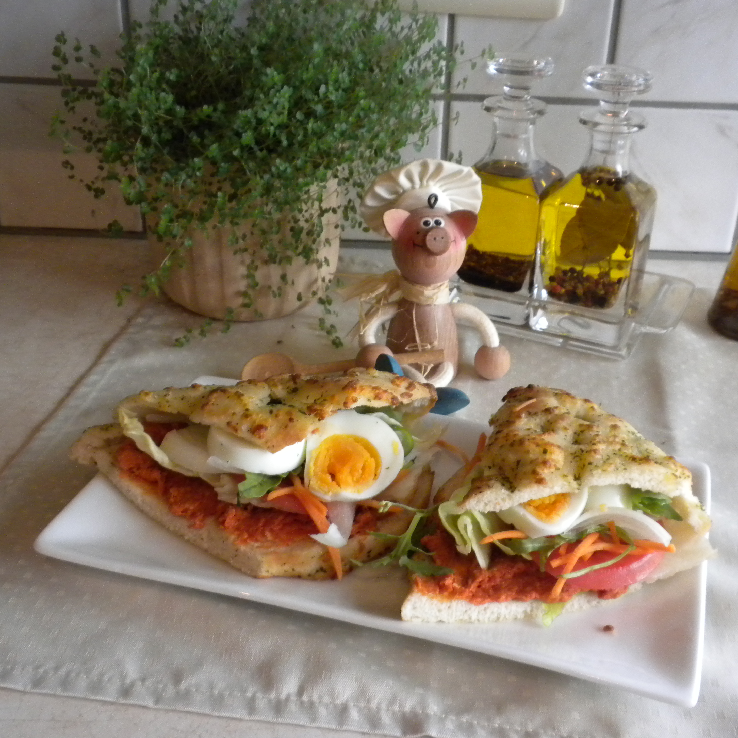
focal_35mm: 45
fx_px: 1085
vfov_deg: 37.6
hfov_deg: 37.5
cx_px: 414
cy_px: 377
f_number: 3.5
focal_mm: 6.6
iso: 400
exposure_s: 1/47
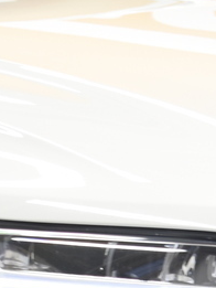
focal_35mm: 304
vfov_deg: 6.4
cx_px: 290
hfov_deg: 4.9
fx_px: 2527
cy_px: 474
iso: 200
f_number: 4.5
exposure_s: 1/4
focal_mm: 34
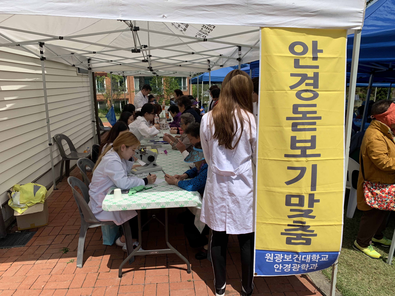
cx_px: 198
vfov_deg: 53.1
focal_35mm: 26
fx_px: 297
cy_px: 148
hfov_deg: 67.3
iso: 25
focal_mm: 4.25
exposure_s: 1/3185
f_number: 1.8
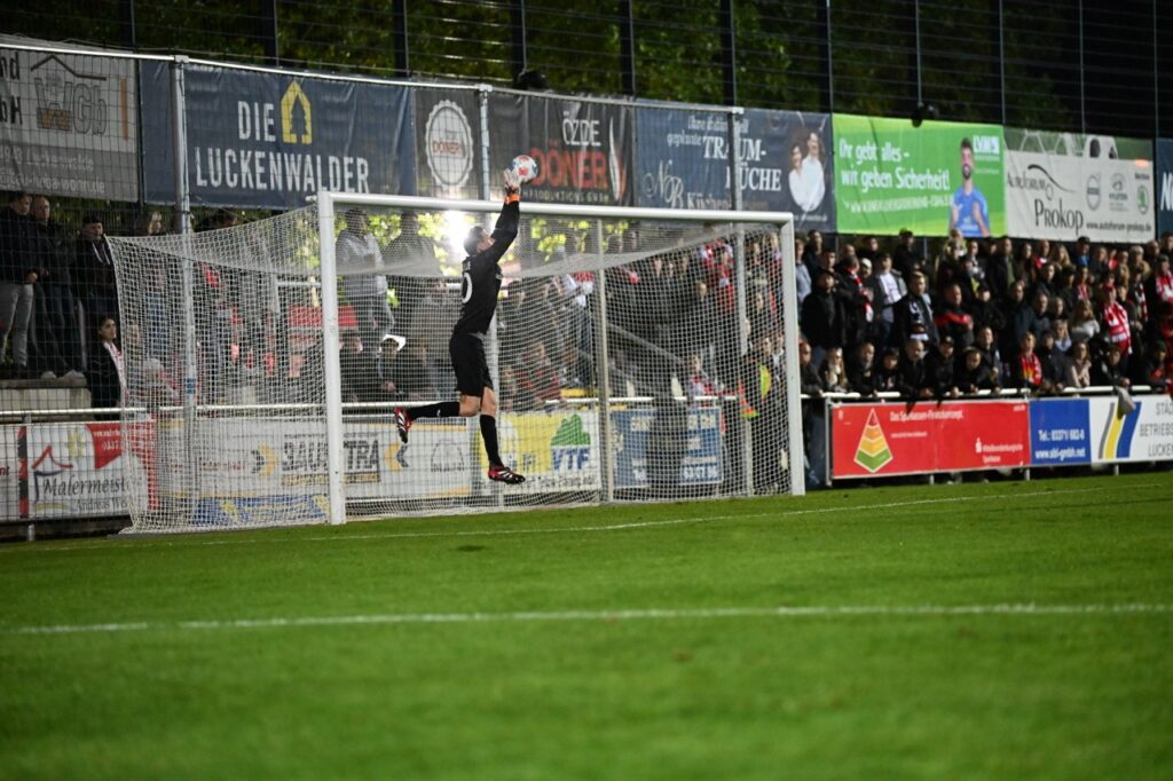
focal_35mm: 145
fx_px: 4723
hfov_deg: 14.2
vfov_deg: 9.5
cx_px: 586
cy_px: 390
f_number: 2.8
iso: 10000
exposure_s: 1/1250
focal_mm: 145
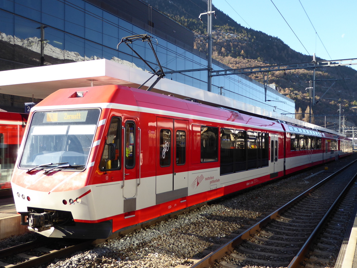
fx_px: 392
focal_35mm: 38
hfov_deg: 49.0
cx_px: 174
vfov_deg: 37.7
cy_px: 145
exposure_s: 1/200
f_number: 3.6
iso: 80
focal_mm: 5.8
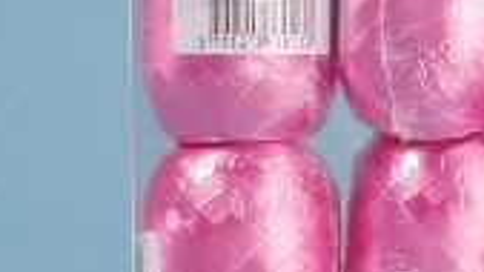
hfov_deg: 10.0
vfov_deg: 5.8
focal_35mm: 208
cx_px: 716
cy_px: 137
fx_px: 2669
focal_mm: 28
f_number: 22
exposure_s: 1/800
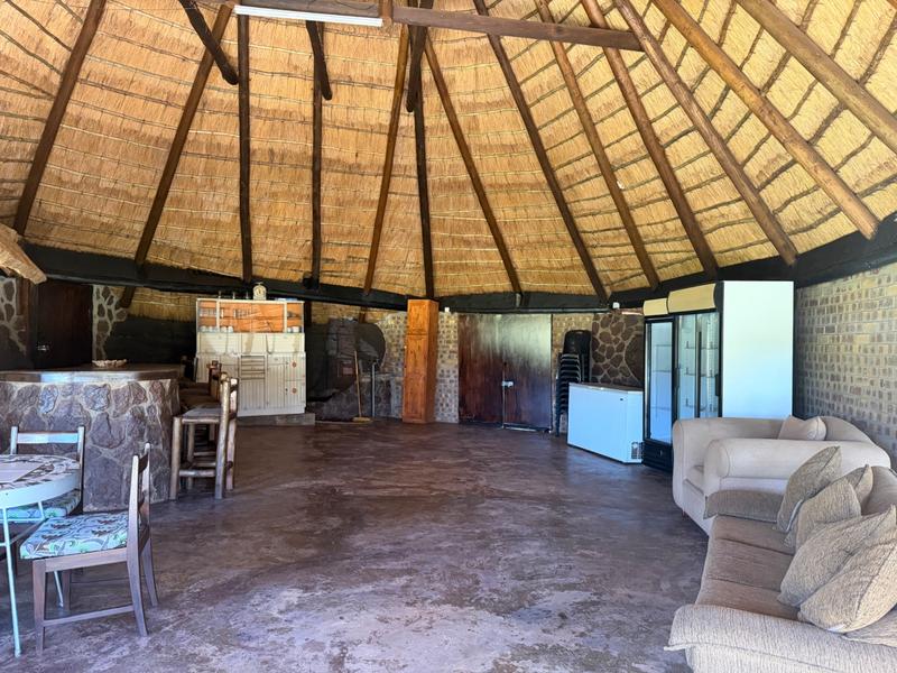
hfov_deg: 71.6
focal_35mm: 24
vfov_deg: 56.8
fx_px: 622
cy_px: 336
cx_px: 448
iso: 500
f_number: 1.78
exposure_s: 1/60
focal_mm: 6.76
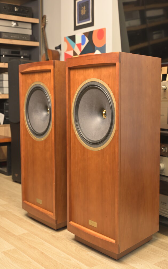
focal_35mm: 51
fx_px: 374
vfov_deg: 39.6
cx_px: 91
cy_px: 132
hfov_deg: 25.3
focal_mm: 49
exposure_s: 1/40
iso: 1250
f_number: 5
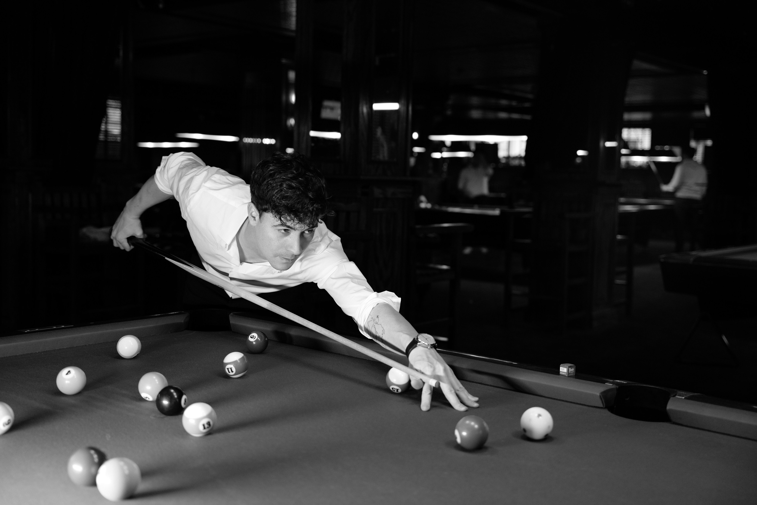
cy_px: 252
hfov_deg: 47.4
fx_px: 862
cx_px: 378
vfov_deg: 32.6
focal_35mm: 41
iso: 2500
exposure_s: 1/320
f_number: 2.8
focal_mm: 41
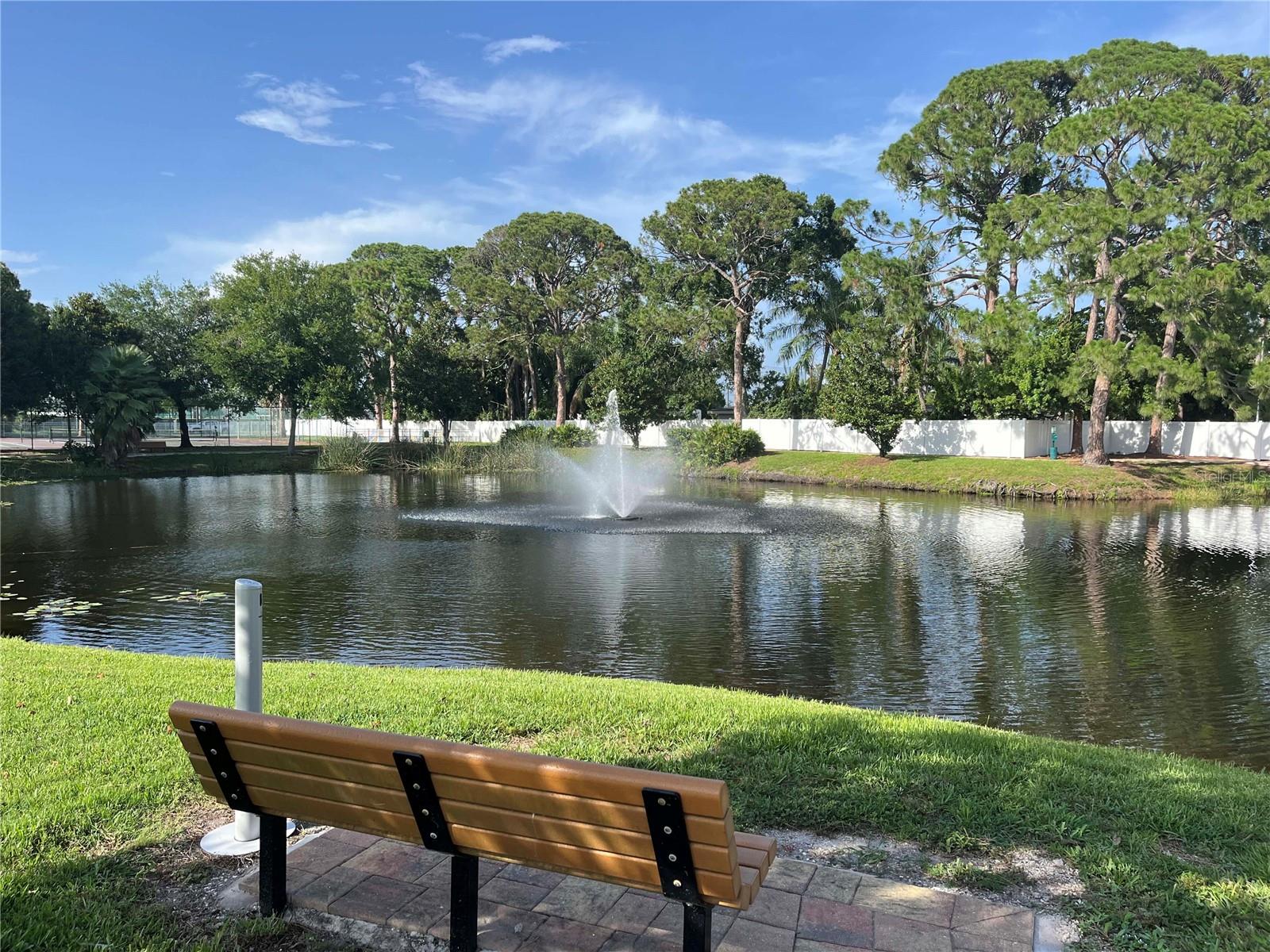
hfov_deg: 67.3
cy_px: 476
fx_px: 954
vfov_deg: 53.1
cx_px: 635
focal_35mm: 26
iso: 50
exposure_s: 1/1923
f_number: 1.6
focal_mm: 5.1
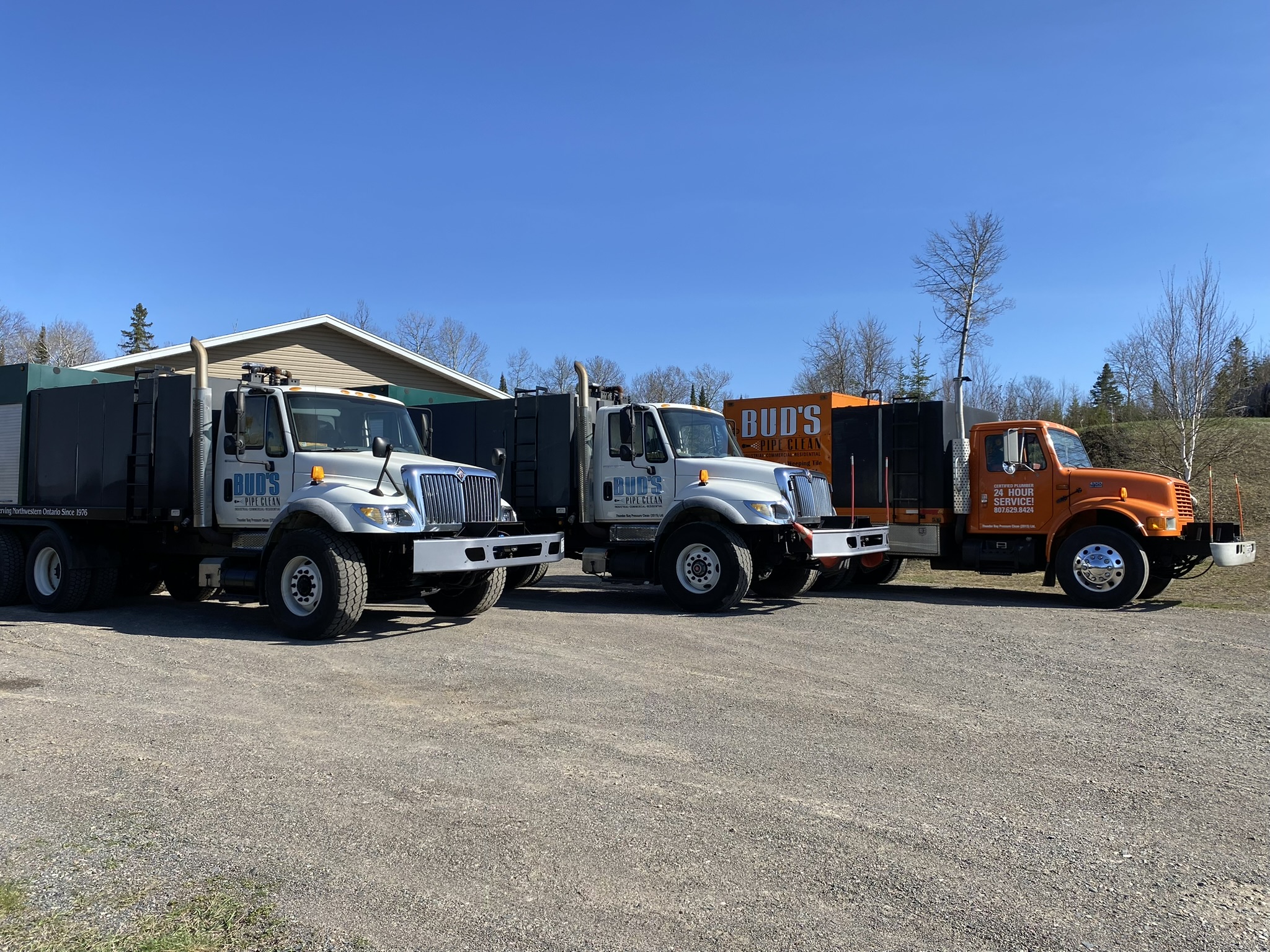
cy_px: 476
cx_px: 635
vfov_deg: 53.1
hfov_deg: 67.3
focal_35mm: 26
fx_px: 954
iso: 32
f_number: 1.8
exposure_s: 1/2222
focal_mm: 4.25
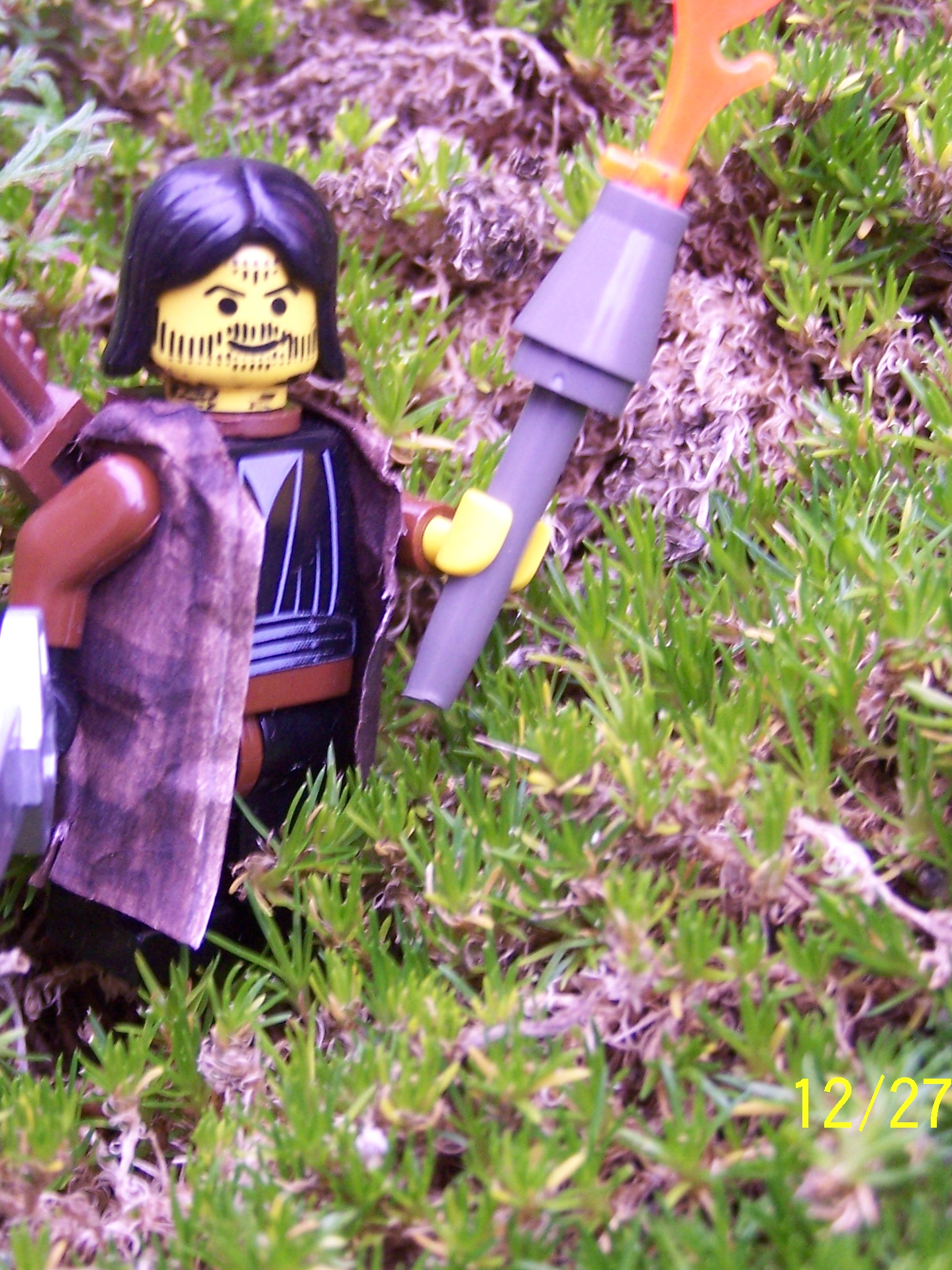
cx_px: 359
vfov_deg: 21.8
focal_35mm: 90
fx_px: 3301
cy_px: 634
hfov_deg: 16.4
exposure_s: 1/20
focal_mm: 11.1
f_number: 3.2
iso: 140
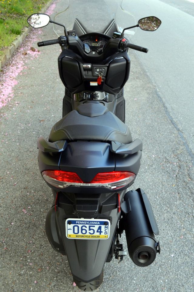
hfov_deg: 36.7
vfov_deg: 53.2
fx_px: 292
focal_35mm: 36
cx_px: 97
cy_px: 146
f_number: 5.6
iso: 360
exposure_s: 1/125
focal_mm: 24
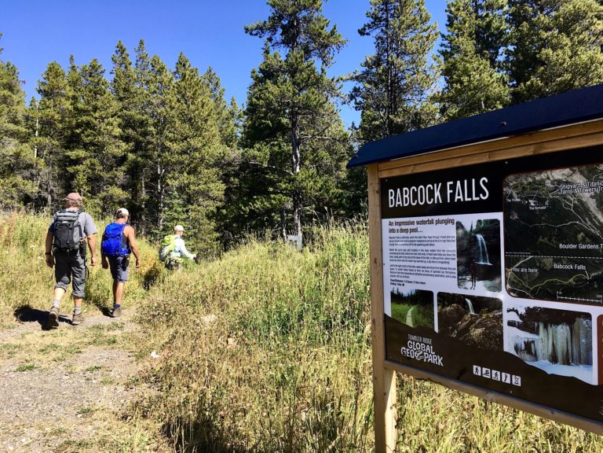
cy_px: 226
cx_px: 302
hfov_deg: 61.7
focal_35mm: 29
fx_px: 505
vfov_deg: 48.2
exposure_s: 1/610
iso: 25
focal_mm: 4.15
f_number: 2.2
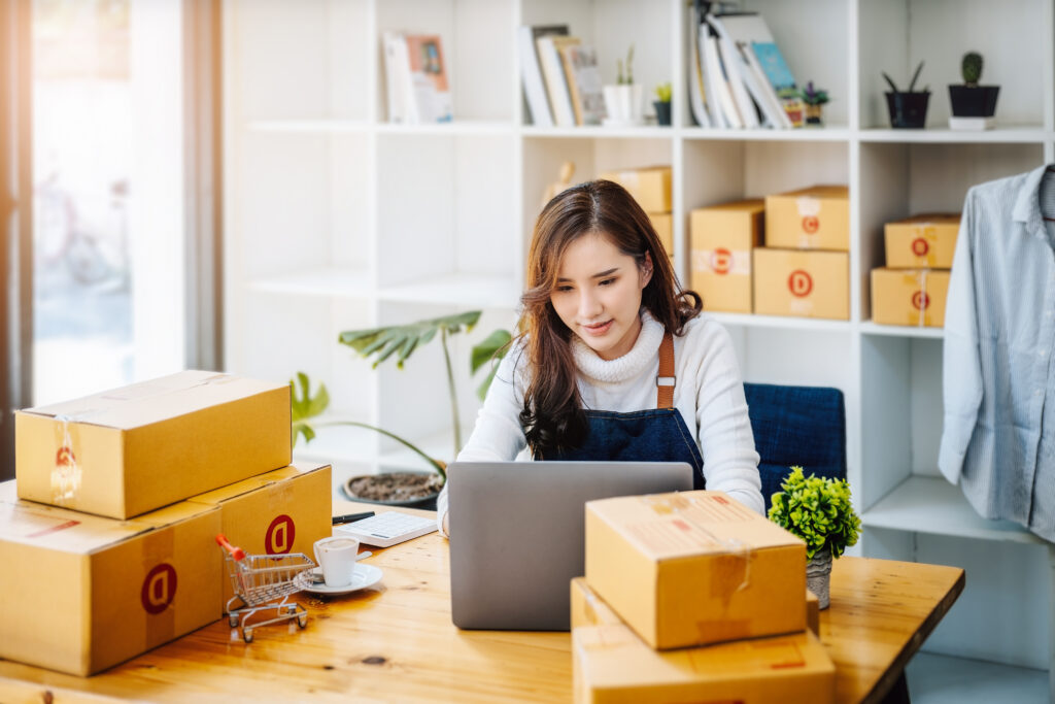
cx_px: 528
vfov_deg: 25.5
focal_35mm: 53
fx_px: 1553
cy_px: 352
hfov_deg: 37.5
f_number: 2
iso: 160
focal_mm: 35
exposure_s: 1/200
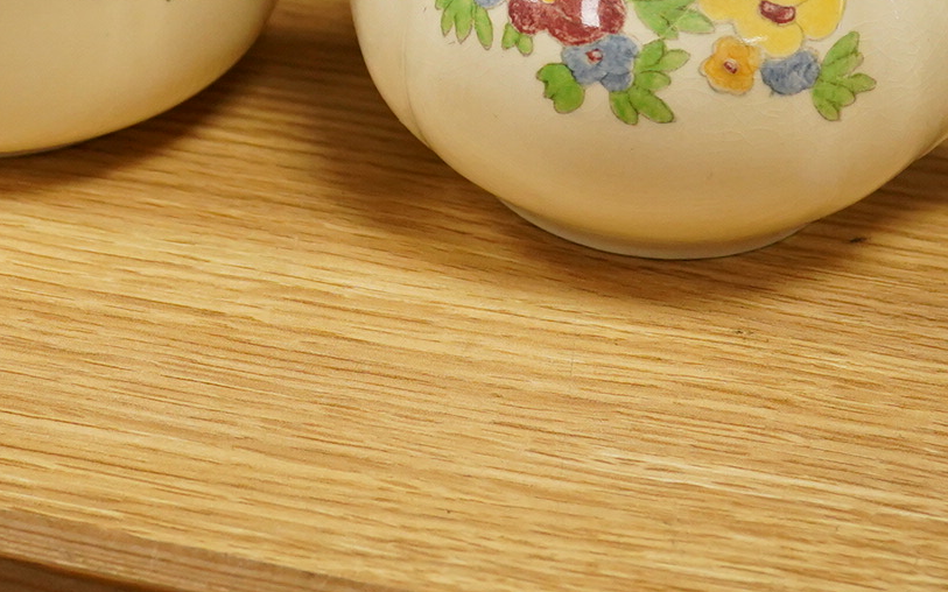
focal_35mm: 111
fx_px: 2868
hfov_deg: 18.7
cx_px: 304
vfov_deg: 11.6
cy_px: -120
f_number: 6.3
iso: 2500
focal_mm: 30
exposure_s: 1/320
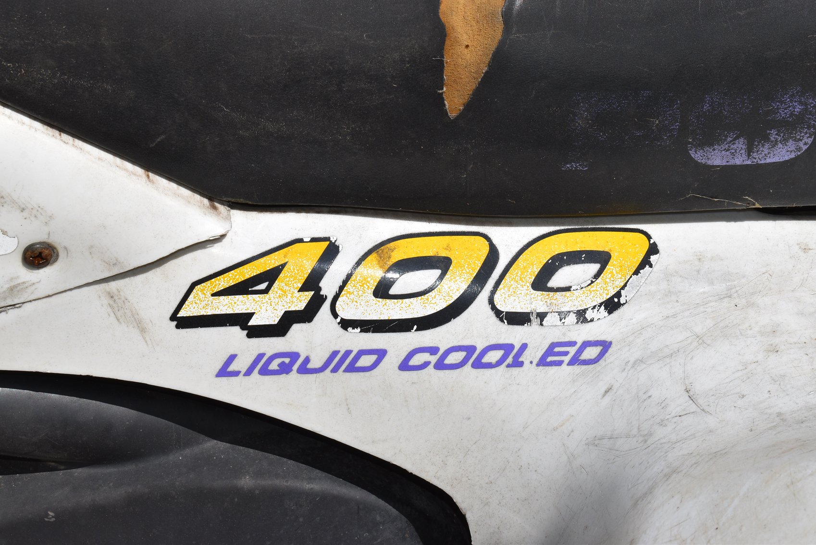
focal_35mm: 82
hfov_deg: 24.6
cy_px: 272
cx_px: 408
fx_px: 1871
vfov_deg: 16.6
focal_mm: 55
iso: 100
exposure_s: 1/200
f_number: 14
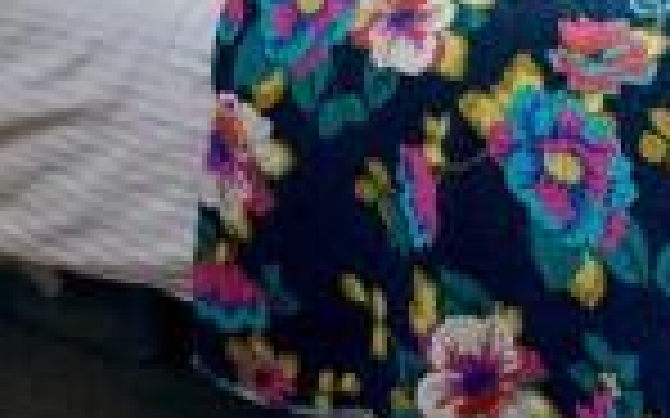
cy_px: -479
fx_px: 1059
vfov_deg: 15.9
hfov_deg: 34.3
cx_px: 515
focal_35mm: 58
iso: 50
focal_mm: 2.22
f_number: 2.2
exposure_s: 1/99
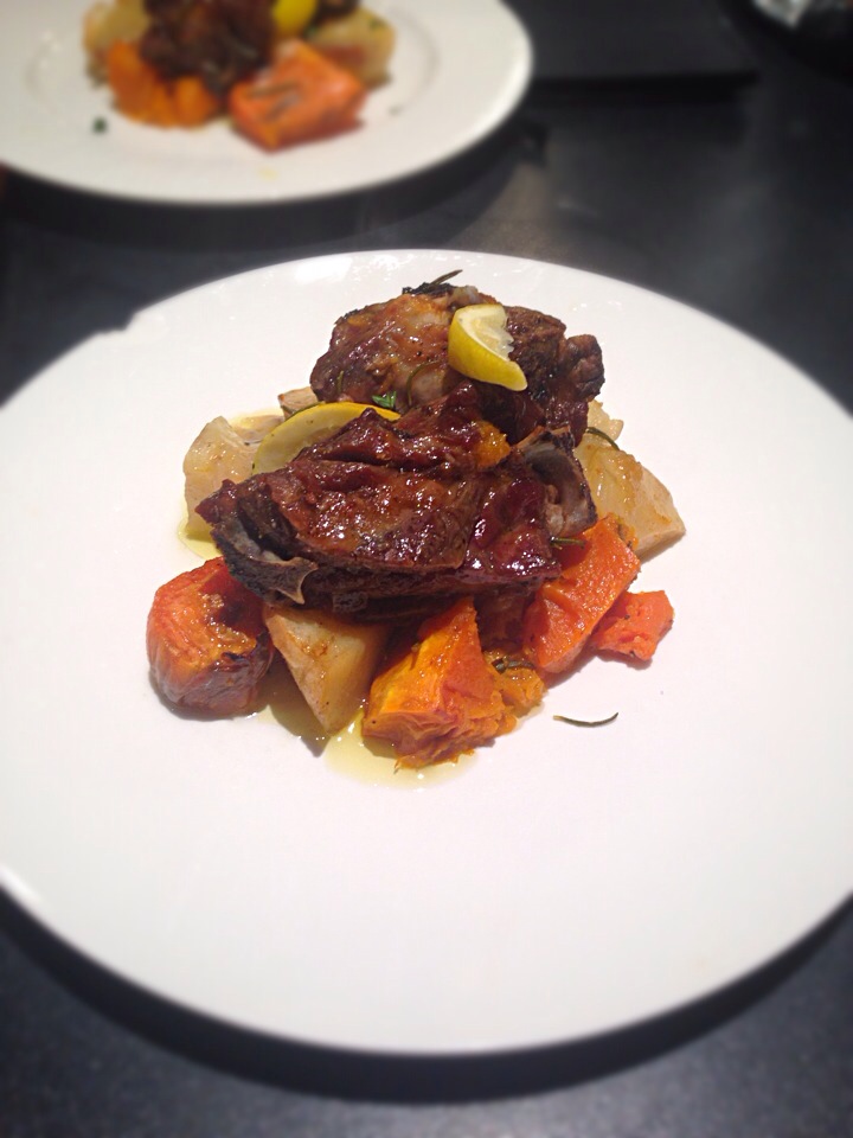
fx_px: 1084
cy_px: 569
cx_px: 426
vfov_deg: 55.4
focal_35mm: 33
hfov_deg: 42.9
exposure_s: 1/24
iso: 50
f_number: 2.4
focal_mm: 4.12
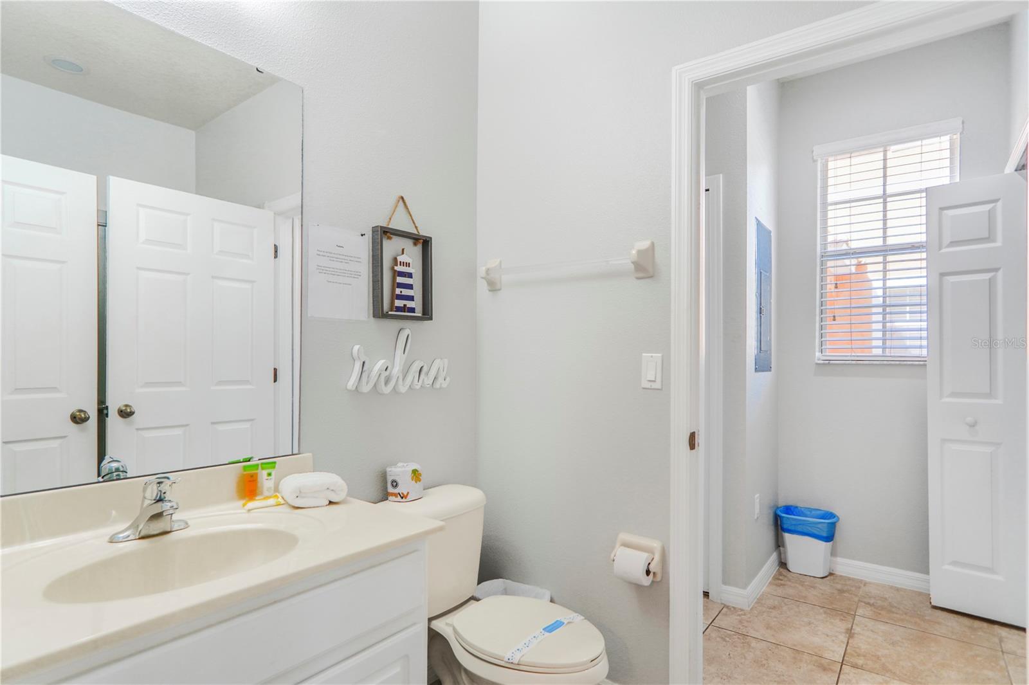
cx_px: 514
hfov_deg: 90.0
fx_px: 514
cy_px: 342
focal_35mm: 18
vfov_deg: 67.3
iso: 100
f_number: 2.2
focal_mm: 12
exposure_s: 1/40
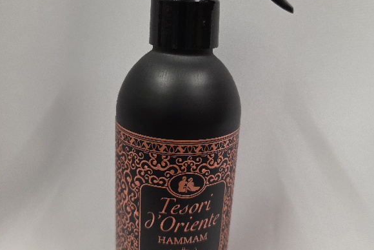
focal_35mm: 33
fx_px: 343
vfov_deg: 40.0
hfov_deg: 57.2
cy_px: 114
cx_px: 190
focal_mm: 6.3
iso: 500
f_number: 1.7
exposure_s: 1/101
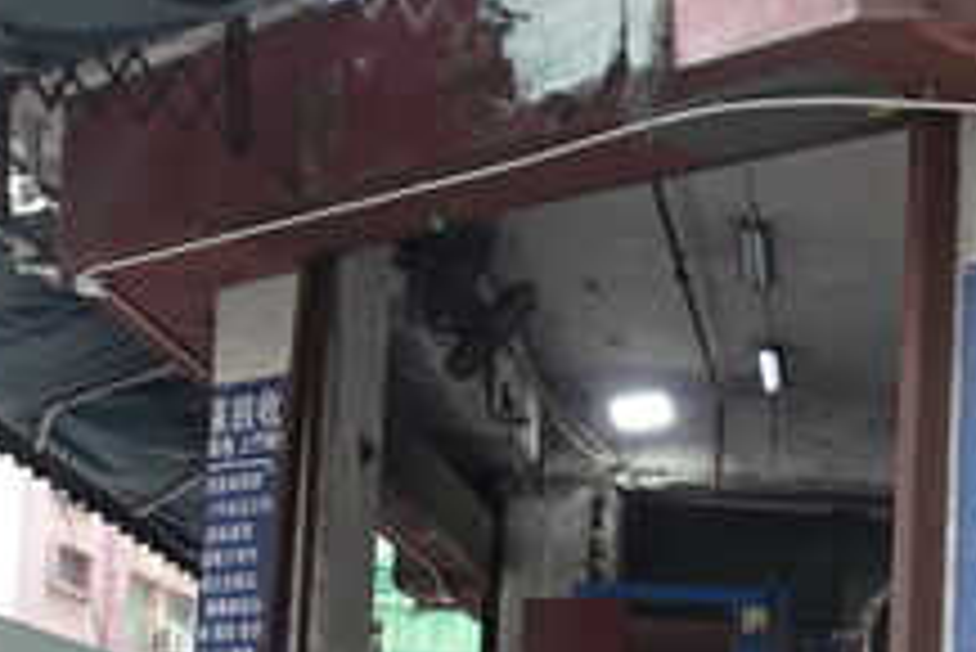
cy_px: 789
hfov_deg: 28.5
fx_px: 1682
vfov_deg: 20.5
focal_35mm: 62
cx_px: 1147
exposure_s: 1/40
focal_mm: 4.25
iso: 80
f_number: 3.5
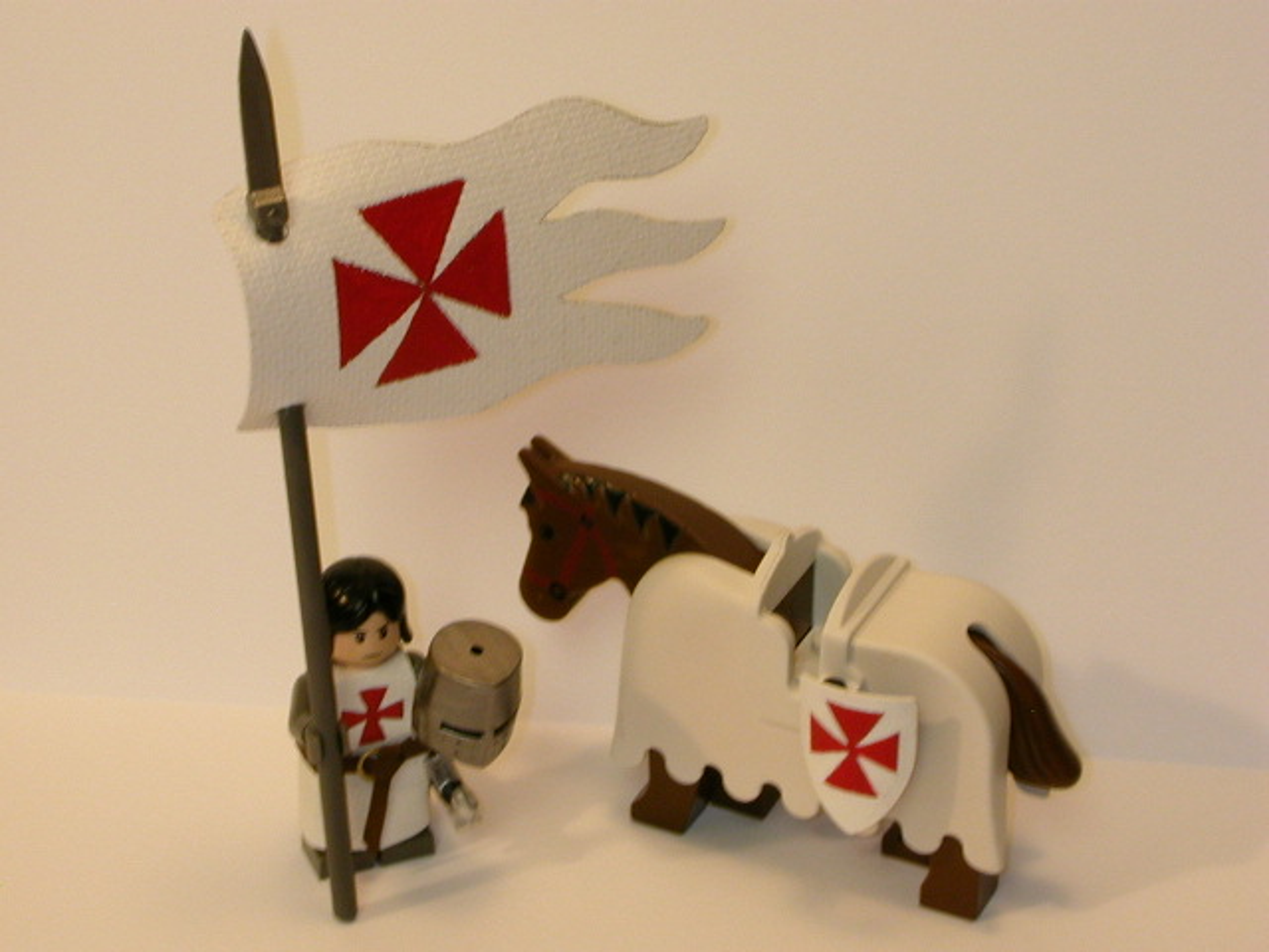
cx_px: 634
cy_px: 476
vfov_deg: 17.0
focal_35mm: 87
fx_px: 3189
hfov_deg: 22.5
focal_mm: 13.3
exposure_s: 1/9.7
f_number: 7.1
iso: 158
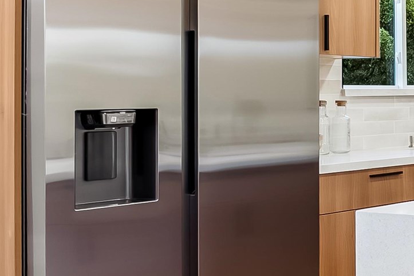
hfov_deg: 20.2
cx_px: 765
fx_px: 782
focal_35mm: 68
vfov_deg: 19.9
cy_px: 78
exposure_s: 1/30
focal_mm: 16
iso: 4000
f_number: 8
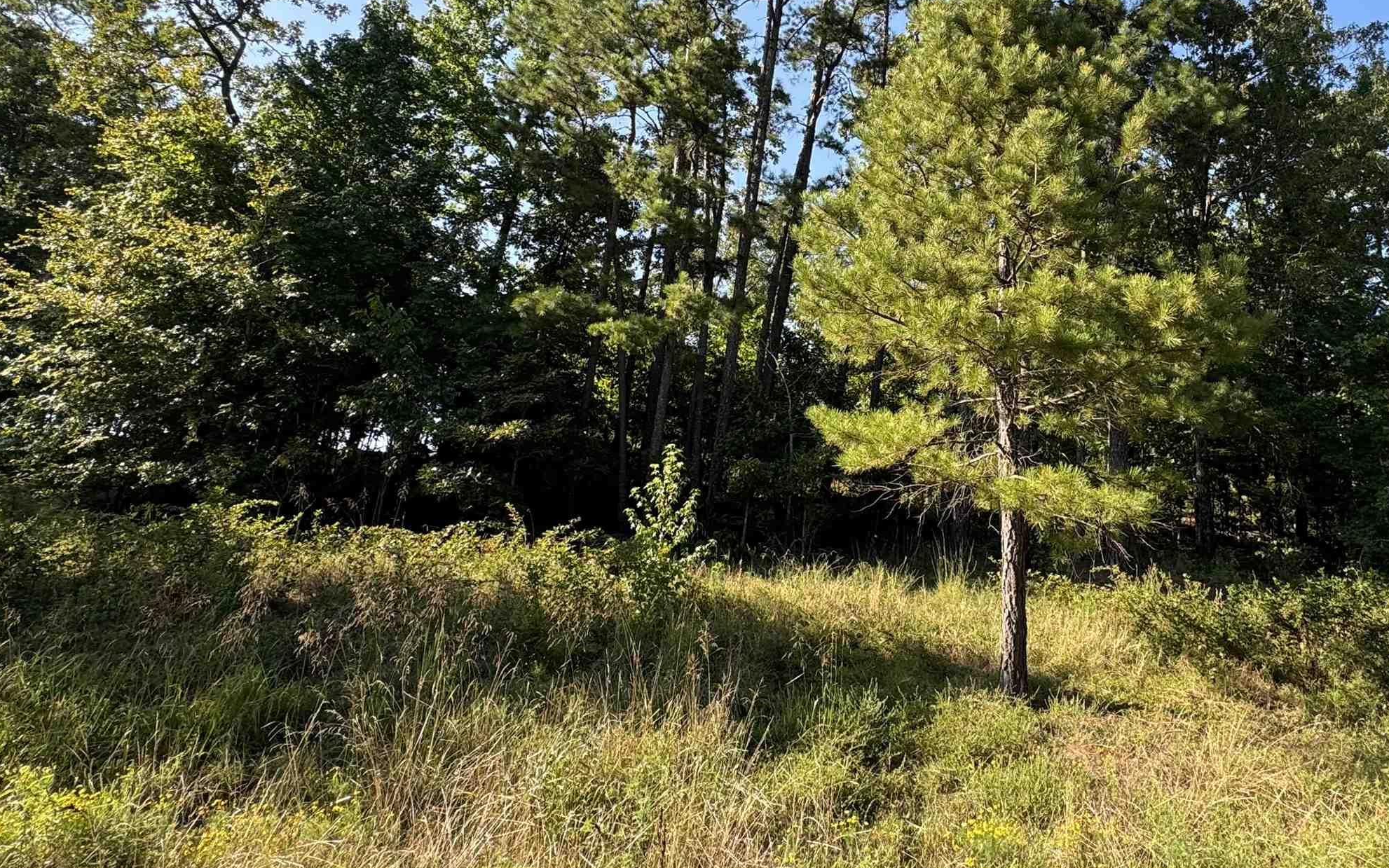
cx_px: 894
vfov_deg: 51.9
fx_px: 871
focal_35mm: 23
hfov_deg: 75.4
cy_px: 284
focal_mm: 2.22
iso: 40
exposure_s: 1/273
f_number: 2.2
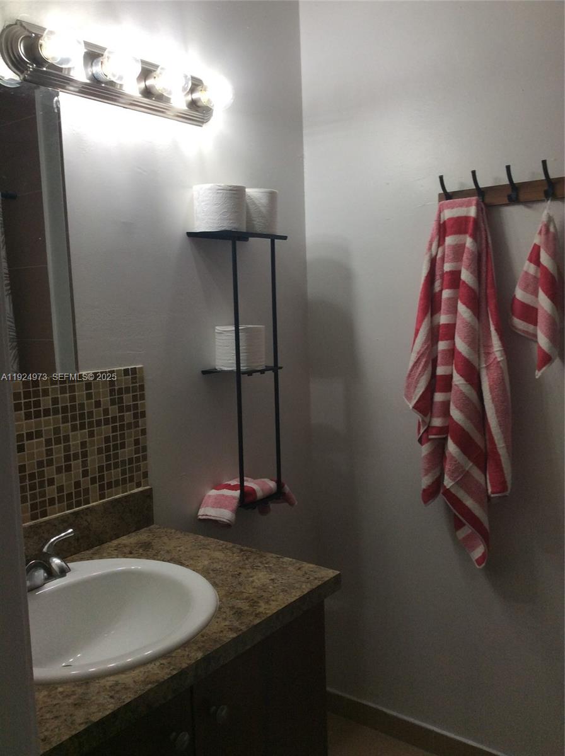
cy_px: 378
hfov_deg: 44.0
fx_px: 698
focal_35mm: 32
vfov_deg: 56.9
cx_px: 282
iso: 50
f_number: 2.4
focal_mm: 3.3
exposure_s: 1/60
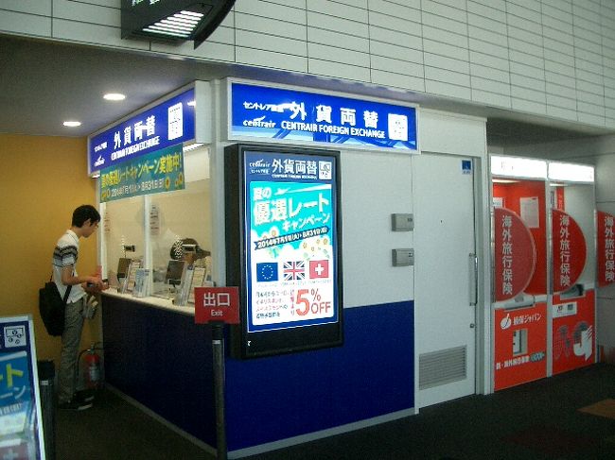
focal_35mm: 35
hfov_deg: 52.6
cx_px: 308
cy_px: 230
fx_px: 622
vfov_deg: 40.7
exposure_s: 1/60
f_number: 2.6
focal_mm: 5.8
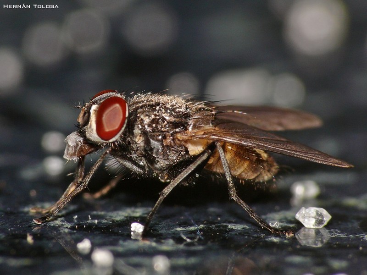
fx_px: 4453
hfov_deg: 4.7
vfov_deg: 3.5
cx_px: 184
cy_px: 138
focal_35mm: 420
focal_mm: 88.8
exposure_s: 1/1300
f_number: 11
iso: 100
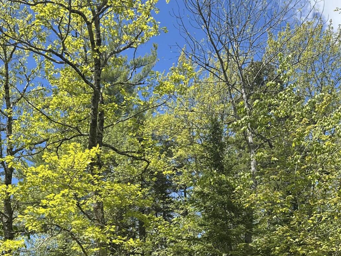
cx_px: 133
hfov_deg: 41.0
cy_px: 213
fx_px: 453
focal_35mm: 46
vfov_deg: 30.6
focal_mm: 6.86
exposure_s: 1/2203
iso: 80
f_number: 1.78
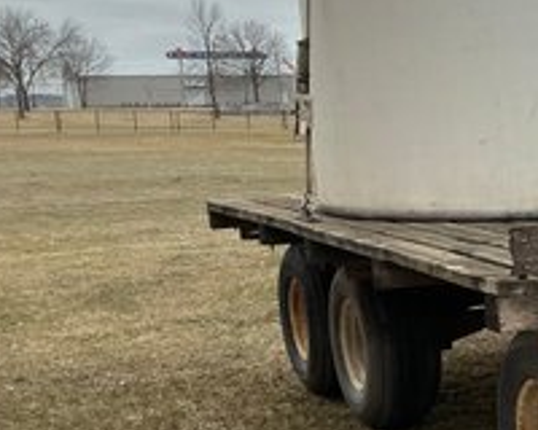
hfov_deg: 19.4
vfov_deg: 17.8
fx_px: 1369
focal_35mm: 86
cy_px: 308
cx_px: 811
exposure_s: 1/650
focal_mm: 3
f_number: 1.8
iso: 25
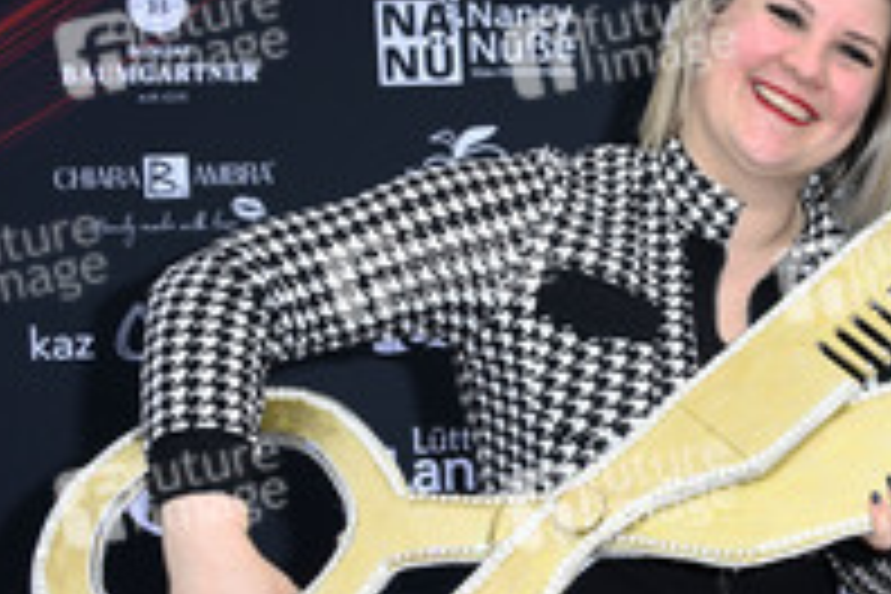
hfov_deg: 19.6
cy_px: 382
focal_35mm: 100
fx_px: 2475
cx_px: 952
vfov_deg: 13.7
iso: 320
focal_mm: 44
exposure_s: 1/200
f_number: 5.6
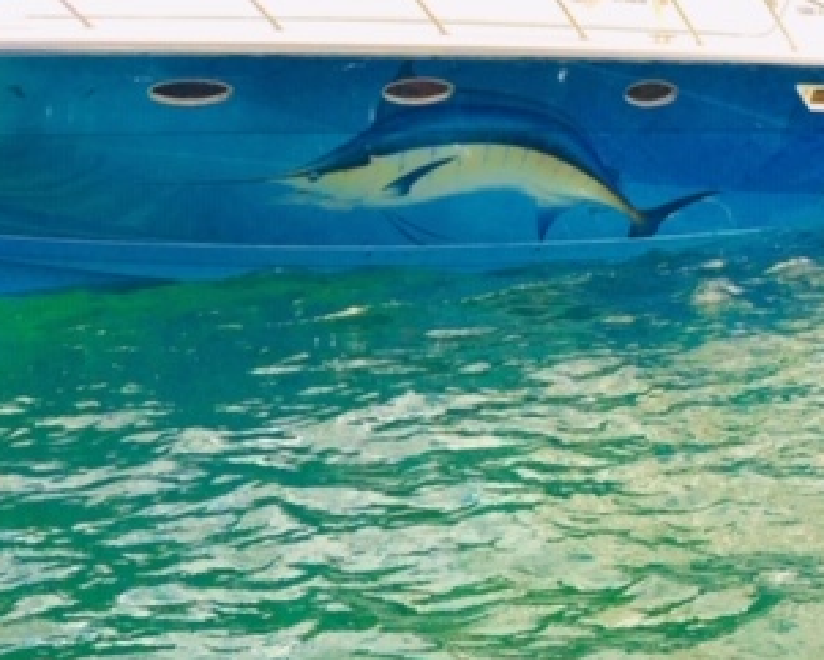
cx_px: 374
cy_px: -93
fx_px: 1464
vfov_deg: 23.6
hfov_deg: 31.4
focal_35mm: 60
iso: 25
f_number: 2.2
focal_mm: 4.15
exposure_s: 1/2653
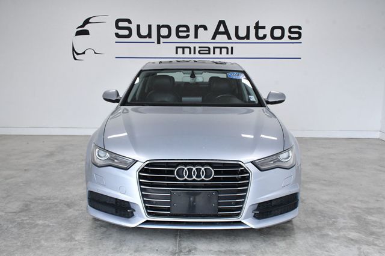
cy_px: 128
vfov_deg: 34.2
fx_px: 417
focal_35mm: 39
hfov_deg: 49.6
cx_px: 192
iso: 2500
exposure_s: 1/400
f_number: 10
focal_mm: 26
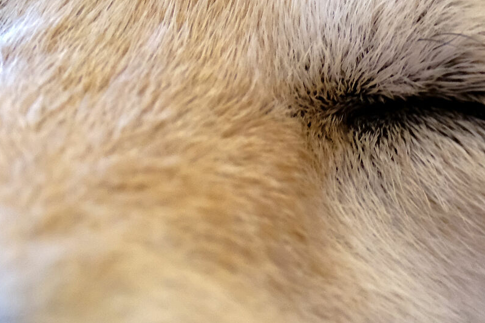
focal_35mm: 901
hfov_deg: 2.3
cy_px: 210
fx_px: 12140
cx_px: 327
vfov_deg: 1.5
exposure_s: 1/60
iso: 5000
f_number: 4.8
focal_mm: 200
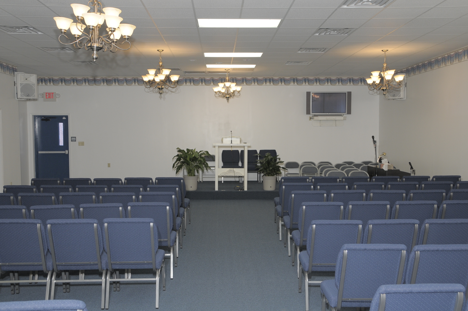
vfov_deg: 34.1
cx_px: 234
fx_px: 506
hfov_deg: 49.6
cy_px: 156
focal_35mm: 39
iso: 400
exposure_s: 1/60
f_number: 5.6
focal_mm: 26
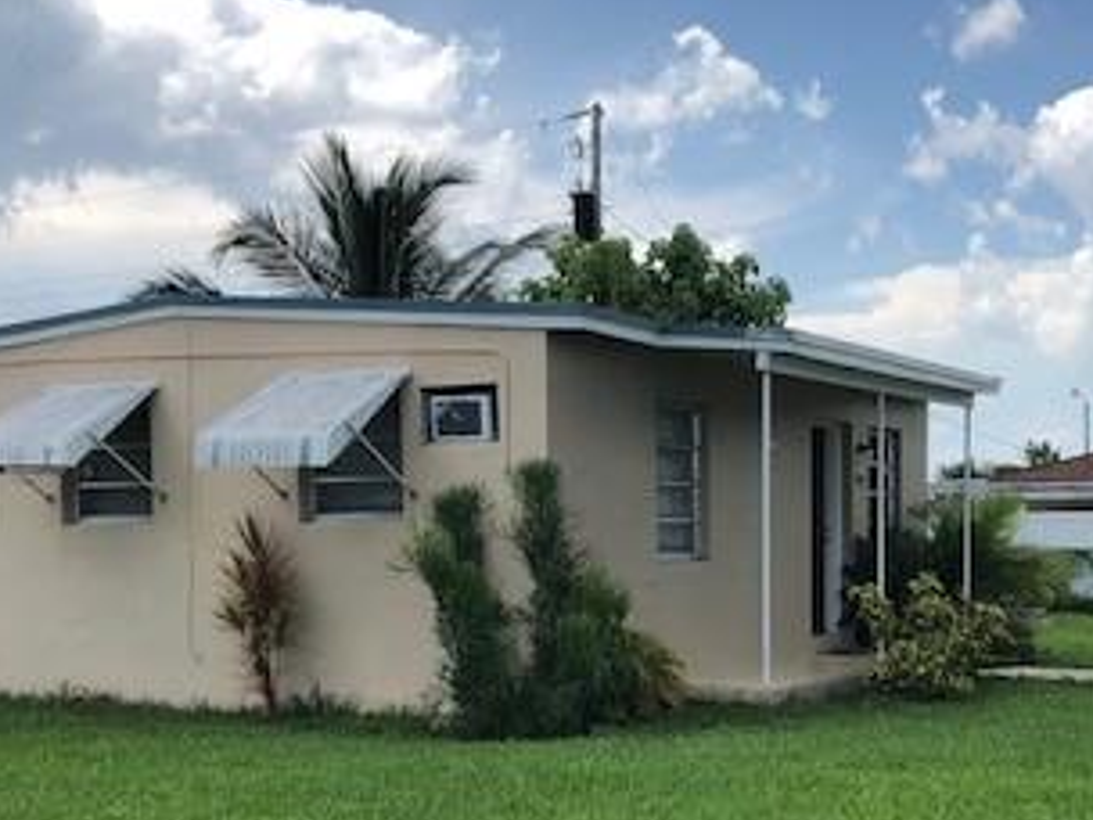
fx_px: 1863
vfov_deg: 24.4
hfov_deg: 32.4
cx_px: 730
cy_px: 676
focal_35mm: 59
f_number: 1.8
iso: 20
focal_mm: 3.99
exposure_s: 1/1736
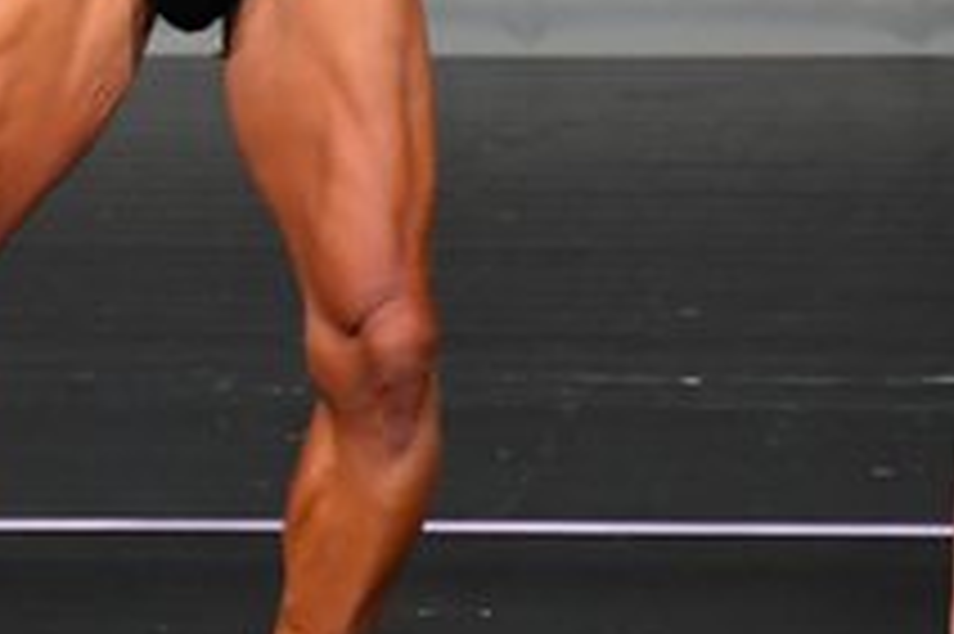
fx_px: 33416
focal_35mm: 1262
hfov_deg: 1.6
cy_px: -121
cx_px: -34
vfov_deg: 1.1
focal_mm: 230
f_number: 5.6
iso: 4000
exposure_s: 1/400
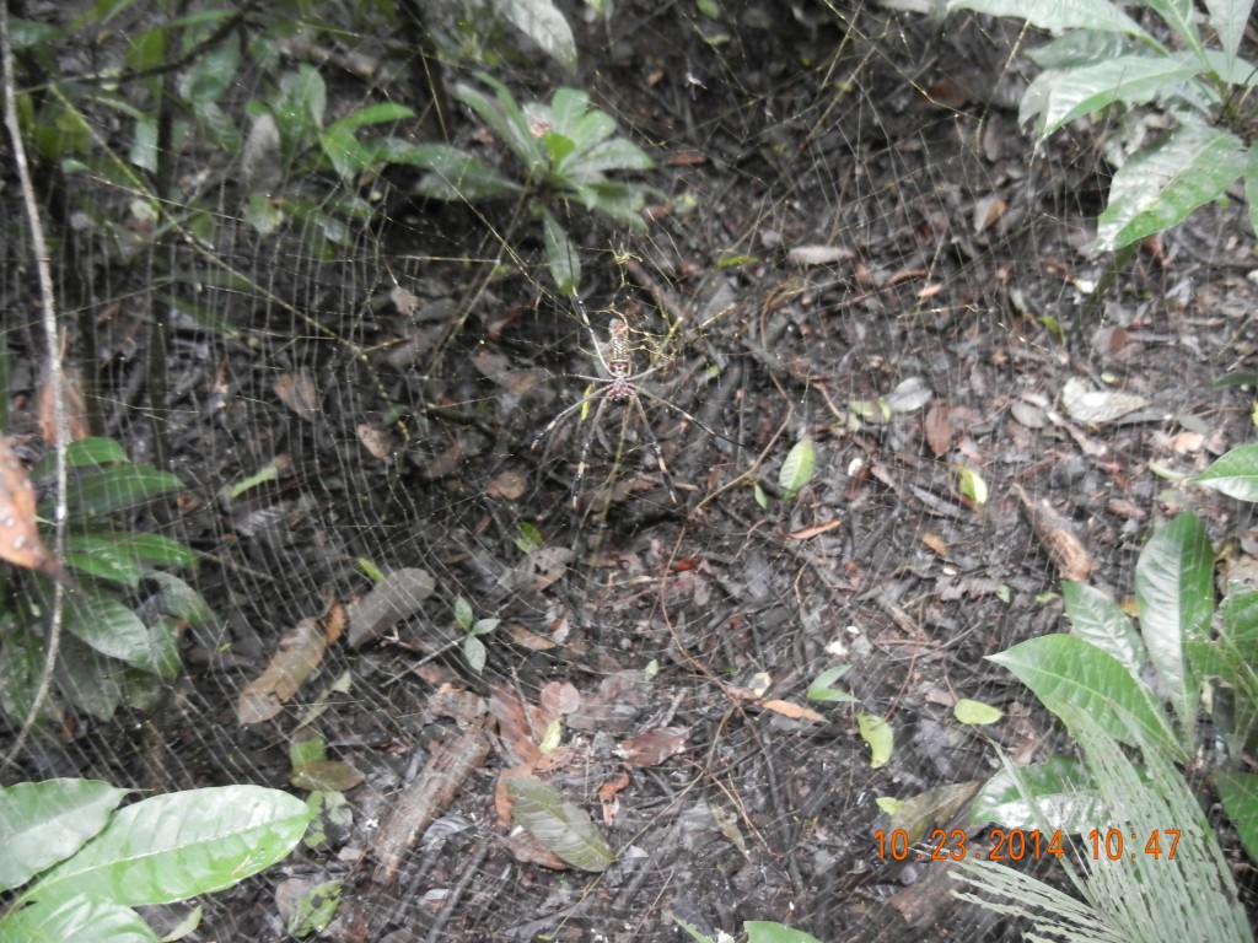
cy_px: 472
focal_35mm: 30
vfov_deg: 46.8
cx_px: 629
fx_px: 1090
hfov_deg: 60.0
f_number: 3.5
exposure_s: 1/3.2
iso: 200
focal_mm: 5.4
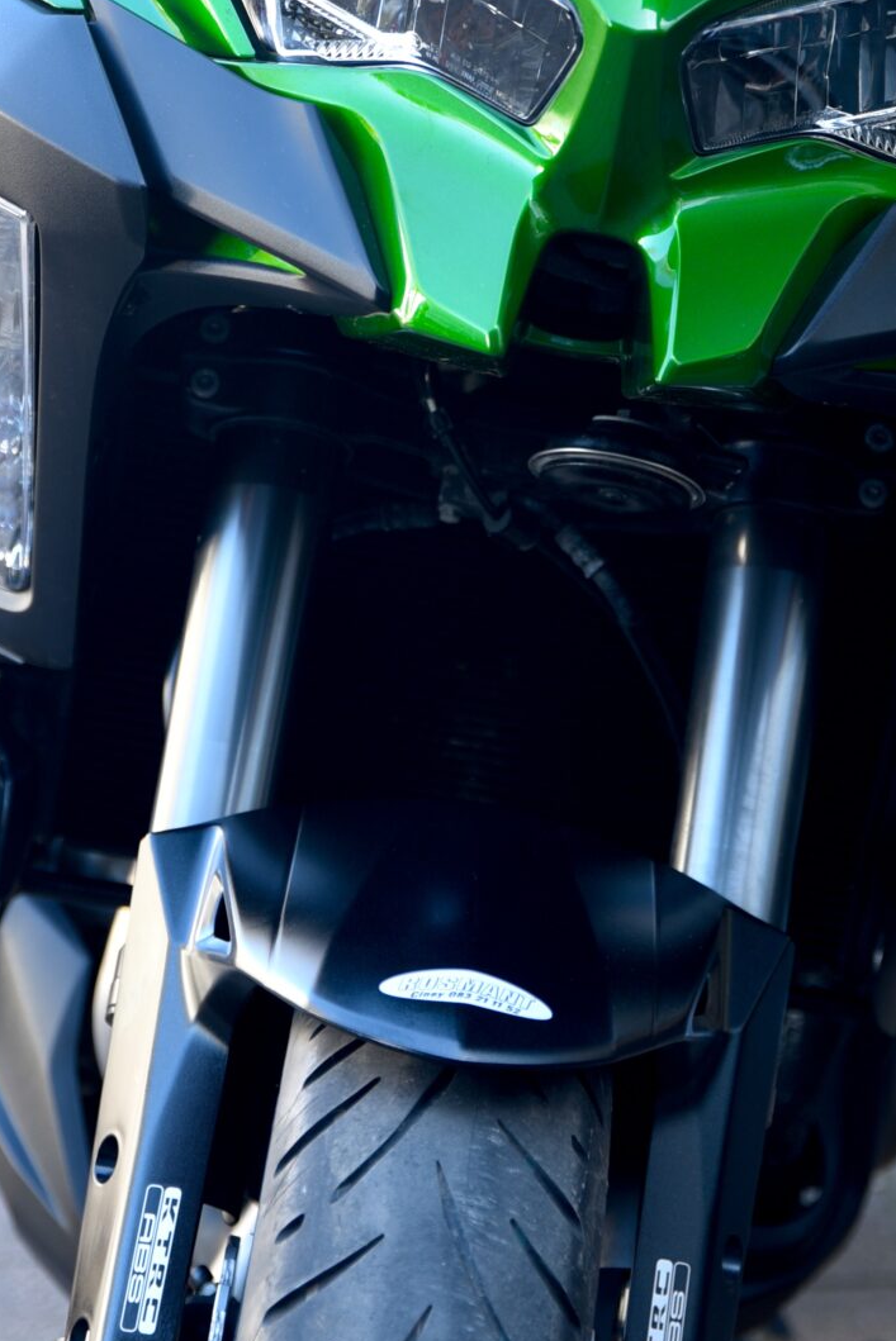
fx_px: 5408
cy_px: 334
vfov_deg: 14.1
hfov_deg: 9.5
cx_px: 629
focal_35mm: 145
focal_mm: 60
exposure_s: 1/50
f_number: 2.8
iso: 100
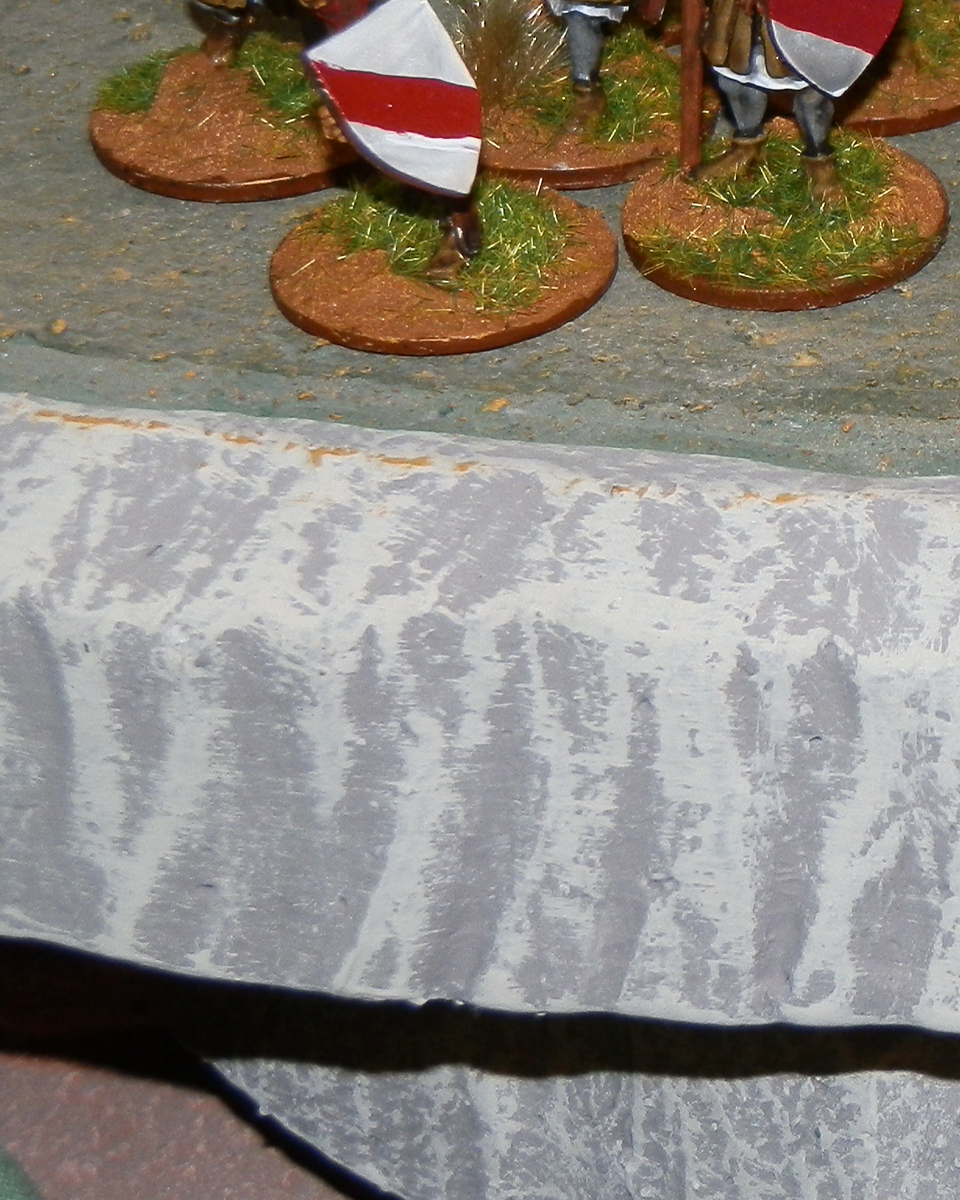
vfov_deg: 11.5
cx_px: 1604
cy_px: 89
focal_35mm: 166
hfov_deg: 9.0
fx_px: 5897
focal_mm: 10.99
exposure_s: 1/100
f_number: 3.7
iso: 100
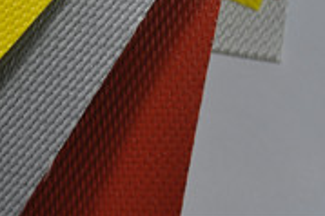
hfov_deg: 10.9
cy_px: -83
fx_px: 1699
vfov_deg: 7.2
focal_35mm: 188
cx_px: 42
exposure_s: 1/160
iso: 250
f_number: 6.3
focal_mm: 45
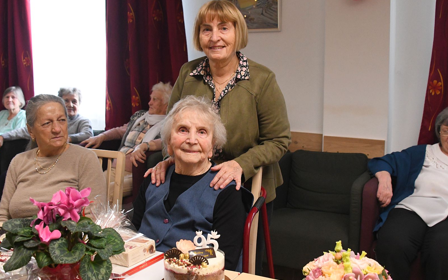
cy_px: 143
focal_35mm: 43
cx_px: 224
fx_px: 525
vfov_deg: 29.9
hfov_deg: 46.2
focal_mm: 28
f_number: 4.5
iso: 5000
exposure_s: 1/80
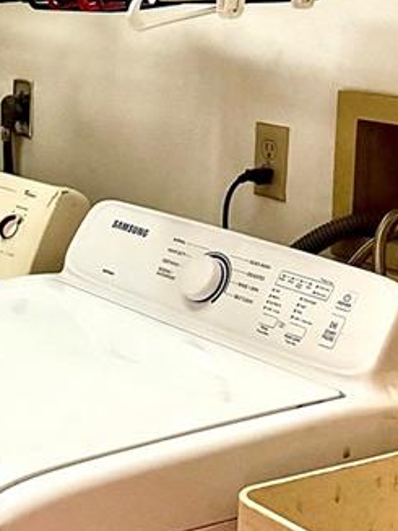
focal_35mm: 88
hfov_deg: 15.9
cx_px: -123
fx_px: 1350
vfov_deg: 22.2
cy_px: 183
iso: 1250
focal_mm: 6.76
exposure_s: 1/30
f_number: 1.78
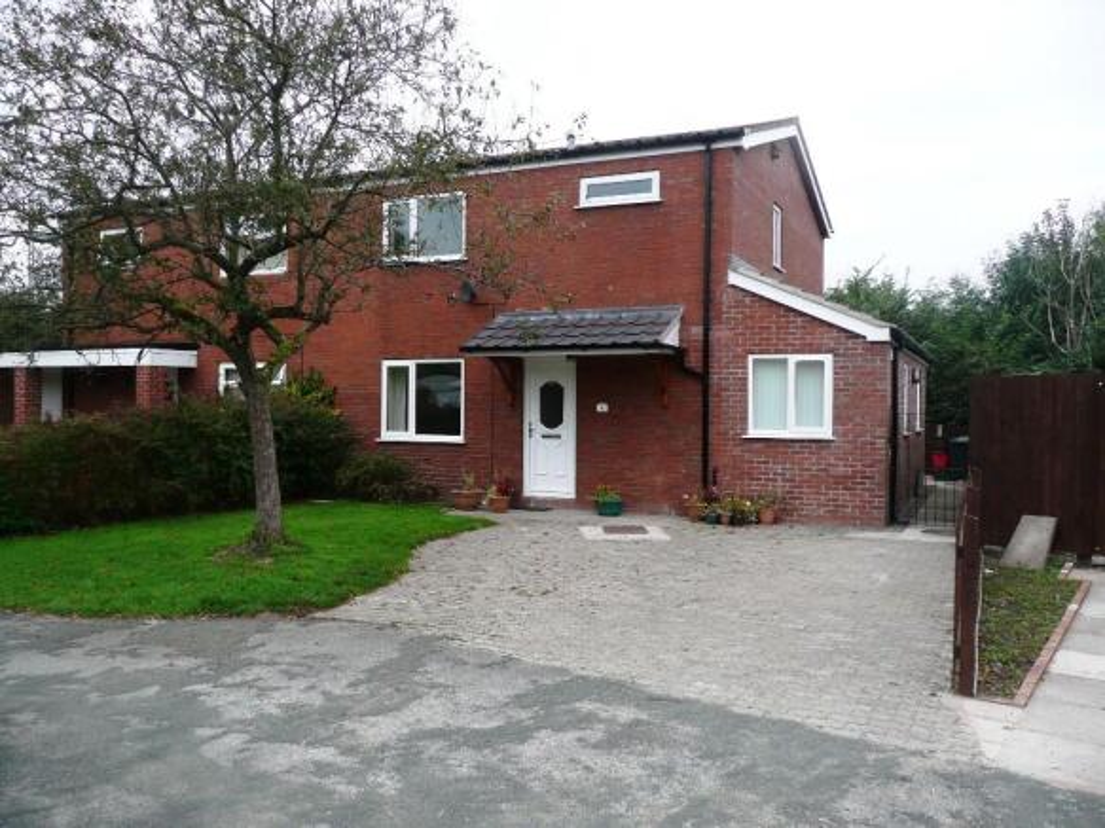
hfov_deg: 63.5
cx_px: 552
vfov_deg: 49.7
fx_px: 894
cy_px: 414
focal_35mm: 28
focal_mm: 4.6
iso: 100
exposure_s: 1/320
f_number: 3.3
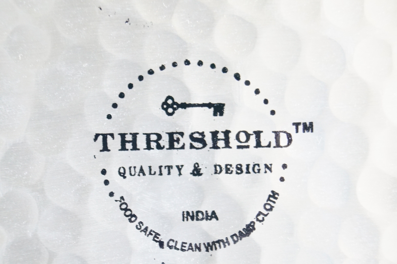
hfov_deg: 24.7
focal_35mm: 82
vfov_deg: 16.5
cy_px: 132
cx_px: 198
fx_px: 908
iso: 3200
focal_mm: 55
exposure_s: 1/40
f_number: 5.6
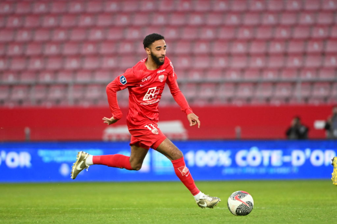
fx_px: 5053
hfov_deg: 3.8
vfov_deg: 2.5
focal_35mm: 540
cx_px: 168
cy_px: 112
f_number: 4
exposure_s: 1/800
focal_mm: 360
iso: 3200
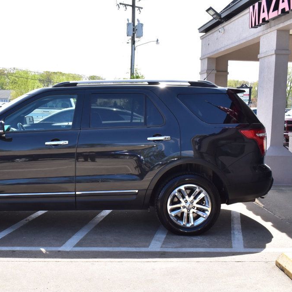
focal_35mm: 49
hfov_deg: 34.4
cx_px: 82
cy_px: 146
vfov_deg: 34.9
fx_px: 464
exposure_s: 1/250
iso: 400
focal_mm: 25
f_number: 10
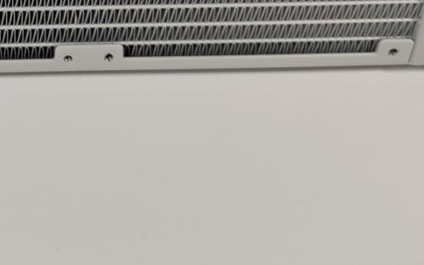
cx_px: -61
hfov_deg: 23.4
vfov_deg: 14.6
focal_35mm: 82
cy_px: -162
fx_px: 947
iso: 64
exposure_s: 1/100
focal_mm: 6.78
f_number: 1.85
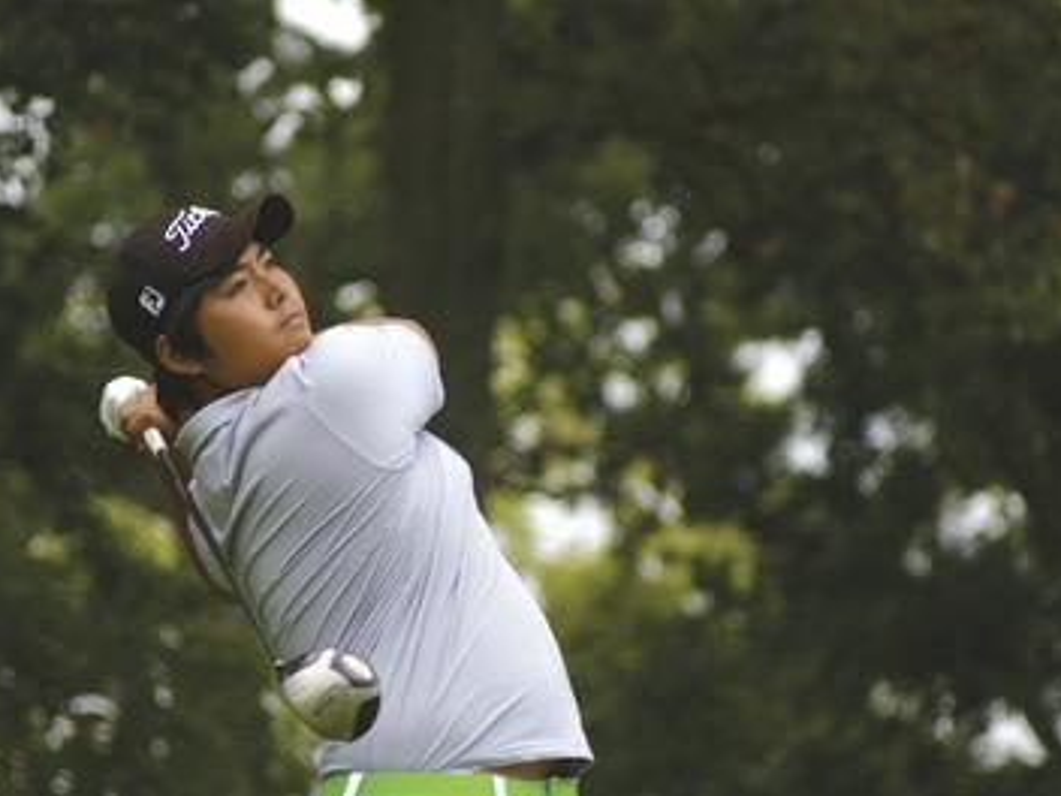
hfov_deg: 5.8
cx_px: 473
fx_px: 10544
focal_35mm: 344
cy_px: 398
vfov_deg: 4.3
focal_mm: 210
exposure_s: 1/250
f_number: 5.6
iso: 400
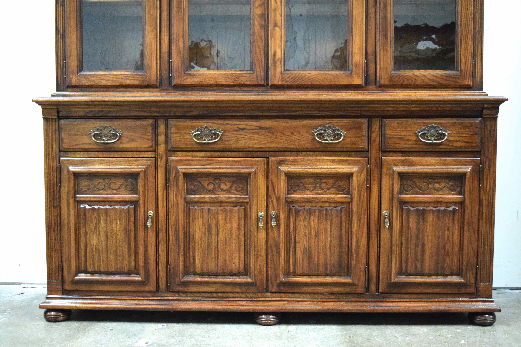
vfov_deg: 33.0
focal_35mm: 40
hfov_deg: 47.9
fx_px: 586
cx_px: 260
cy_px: 174
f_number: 4
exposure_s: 1/60
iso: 5000
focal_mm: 27
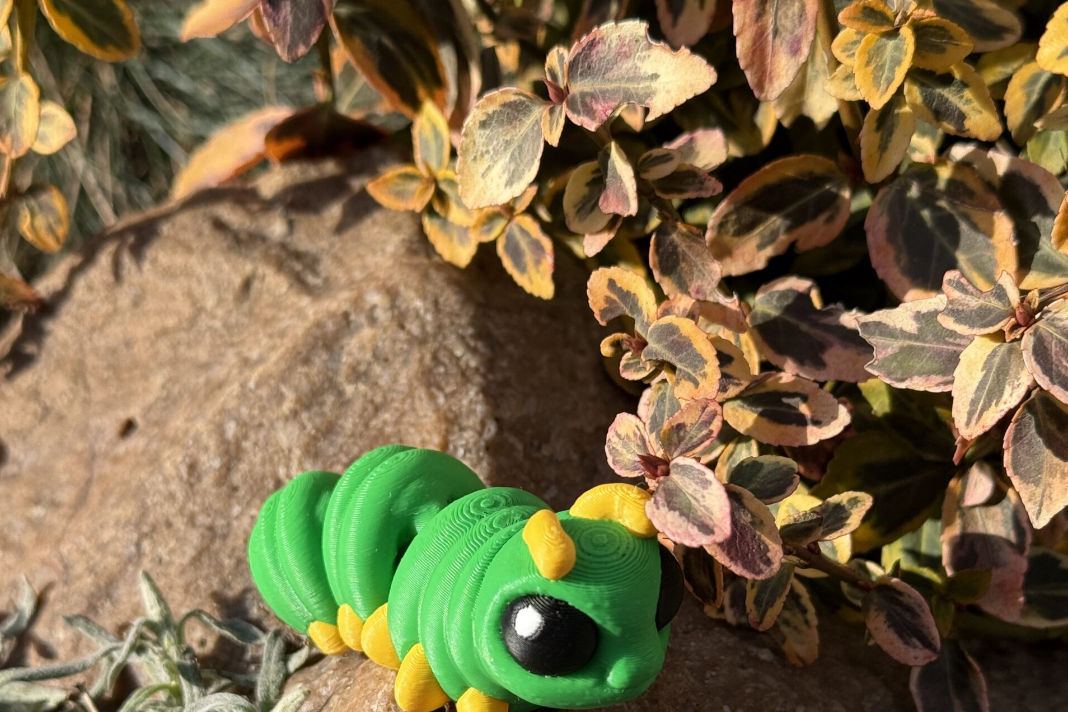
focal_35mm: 67
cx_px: 532
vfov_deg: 20.1
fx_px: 1988
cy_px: 579
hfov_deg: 30.1
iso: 64
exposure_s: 1/2865
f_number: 1.78
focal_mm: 6.76
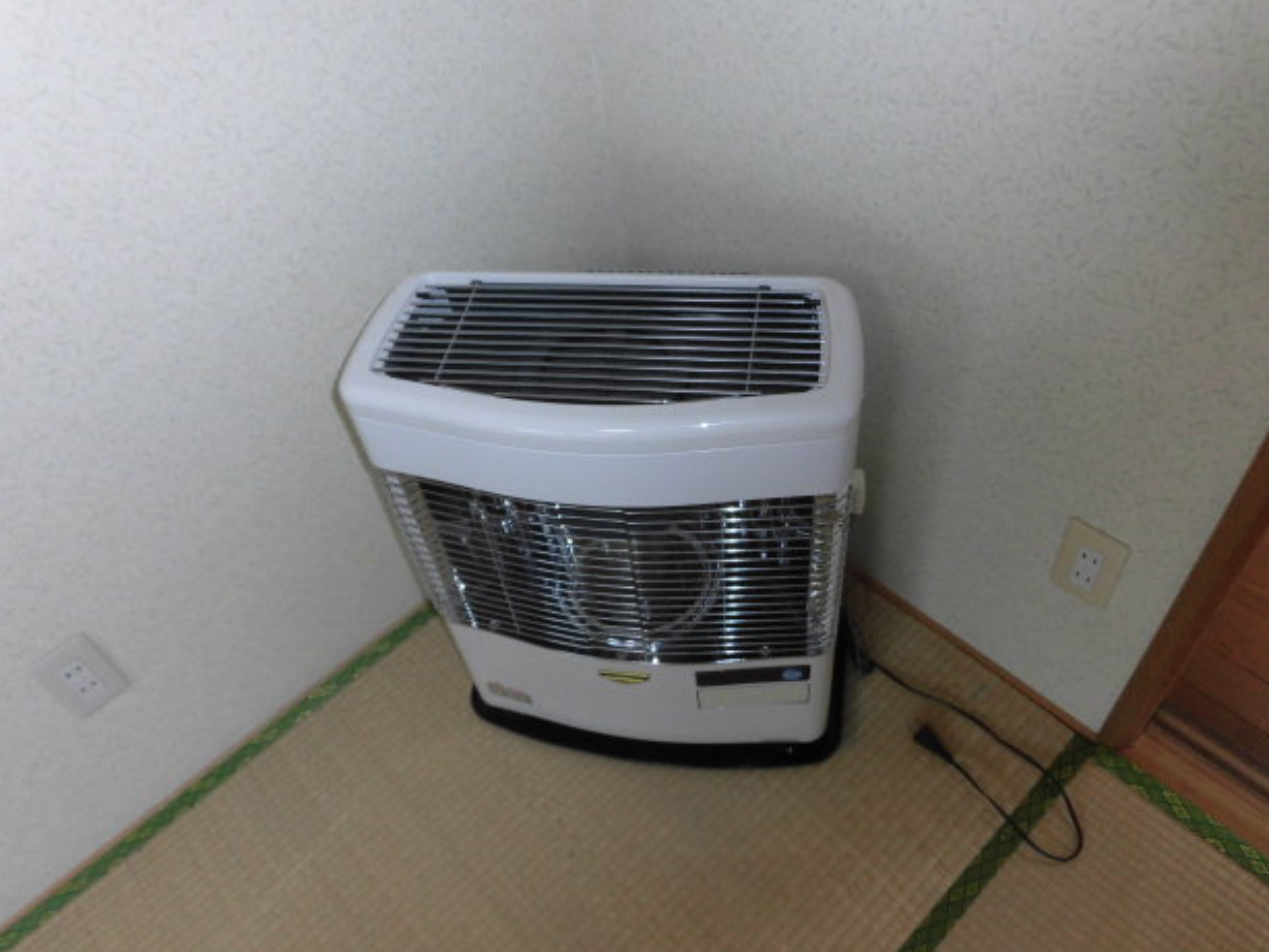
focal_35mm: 25
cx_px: 630
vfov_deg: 54.9
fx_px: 917
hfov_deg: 69.4
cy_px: 481
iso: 100
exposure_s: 1/40
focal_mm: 4.3
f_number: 3.1
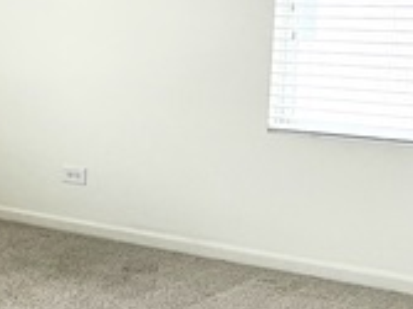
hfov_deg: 18.5
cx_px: -230
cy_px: 168
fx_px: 1097
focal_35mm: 92
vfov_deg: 16.0
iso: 100
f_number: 1.78
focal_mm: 6.76
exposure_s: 1/627
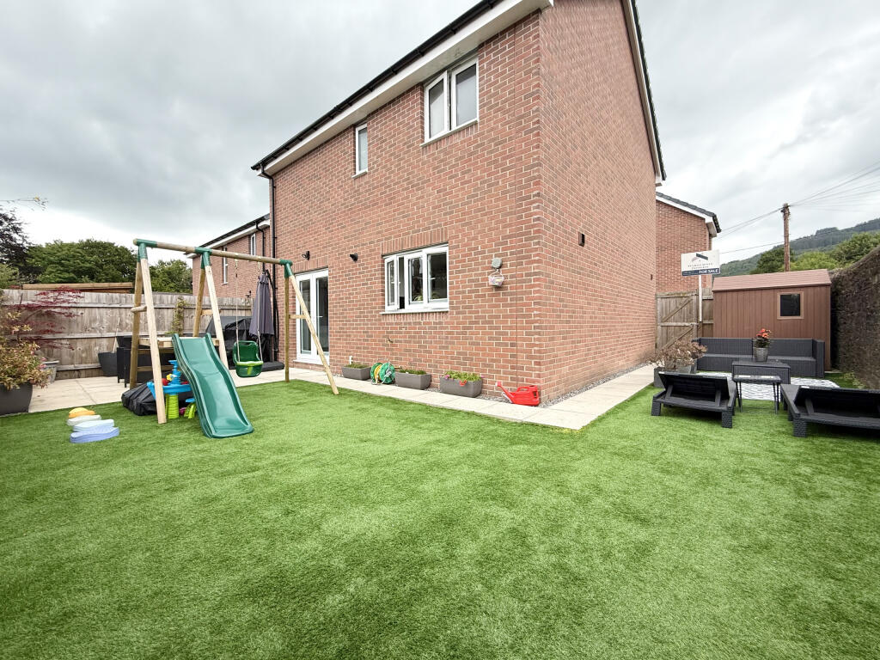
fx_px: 356
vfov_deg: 85.7
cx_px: 440
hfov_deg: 102.1
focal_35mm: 14
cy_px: 330
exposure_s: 1/430
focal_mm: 2.22
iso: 50
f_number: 2.2
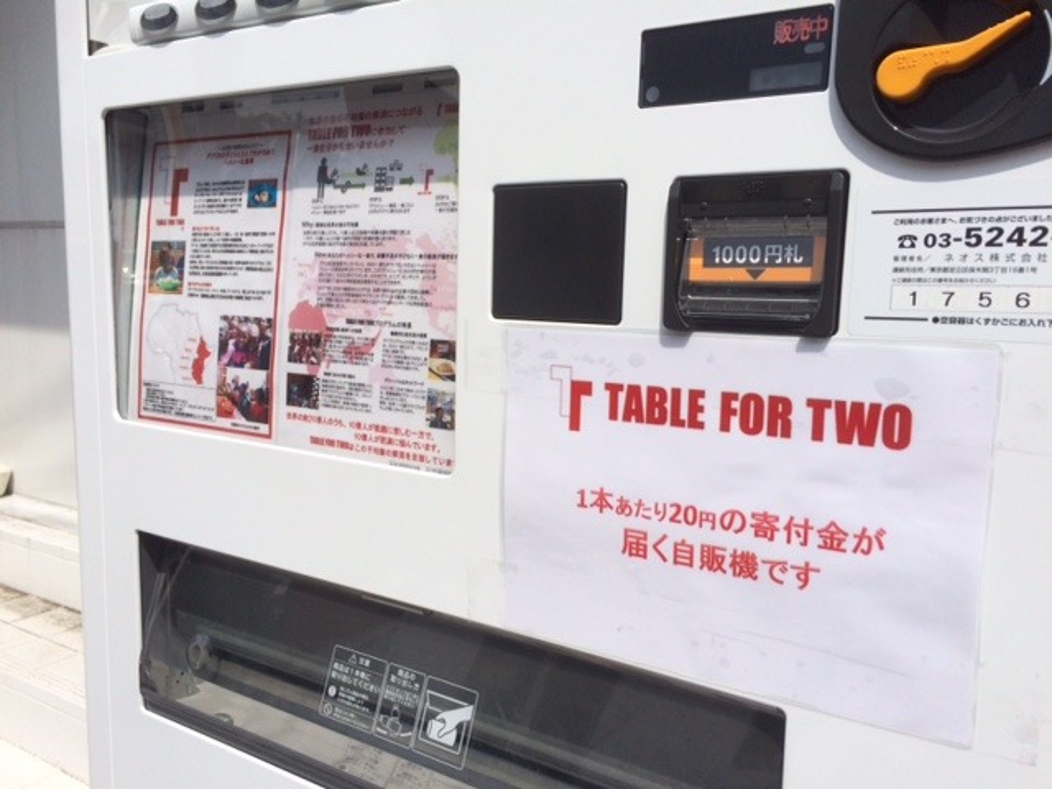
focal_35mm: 29
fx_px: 881
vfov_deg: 48.2
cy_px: 394
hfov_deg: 61.7
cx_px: 526
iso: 32
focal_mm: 4.15
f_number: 2.2
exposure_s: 1/4115
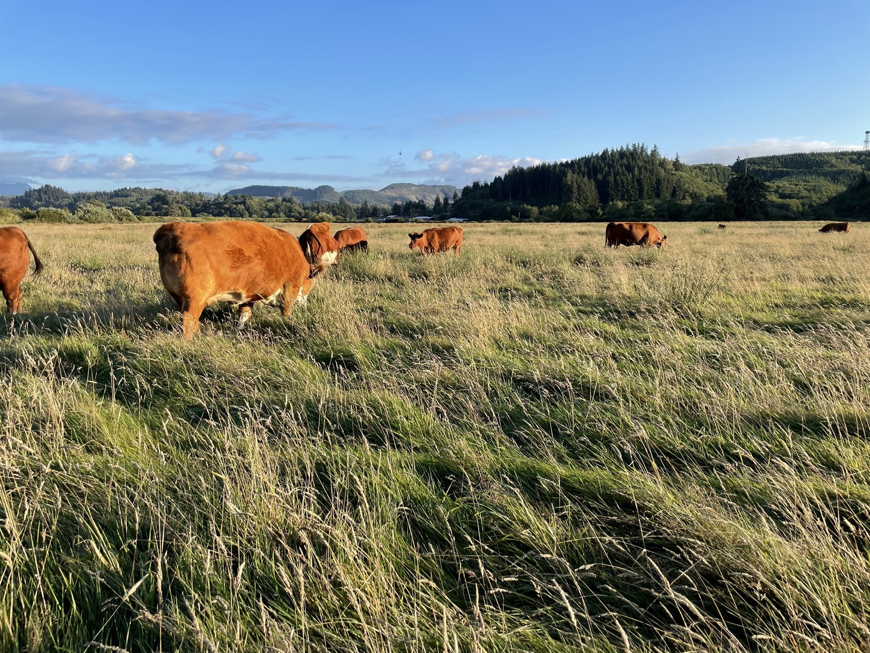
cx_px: 435
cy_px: 326
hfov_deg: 67.3
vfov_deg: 53.1
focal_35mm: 26
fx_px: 653
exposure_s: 1/1304
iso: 32
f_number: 1.6
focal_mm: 4.2
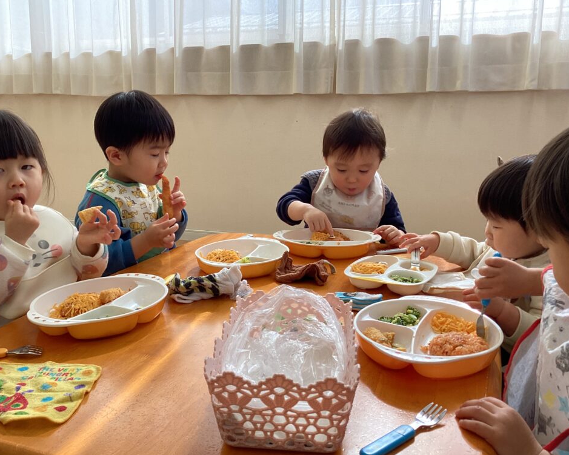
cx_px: 265
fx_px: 556
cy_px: 228
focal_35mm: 33
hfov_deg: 54.2
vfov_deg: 44.5
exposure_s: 1/120
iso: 25
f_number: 2.4
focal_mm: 3.3
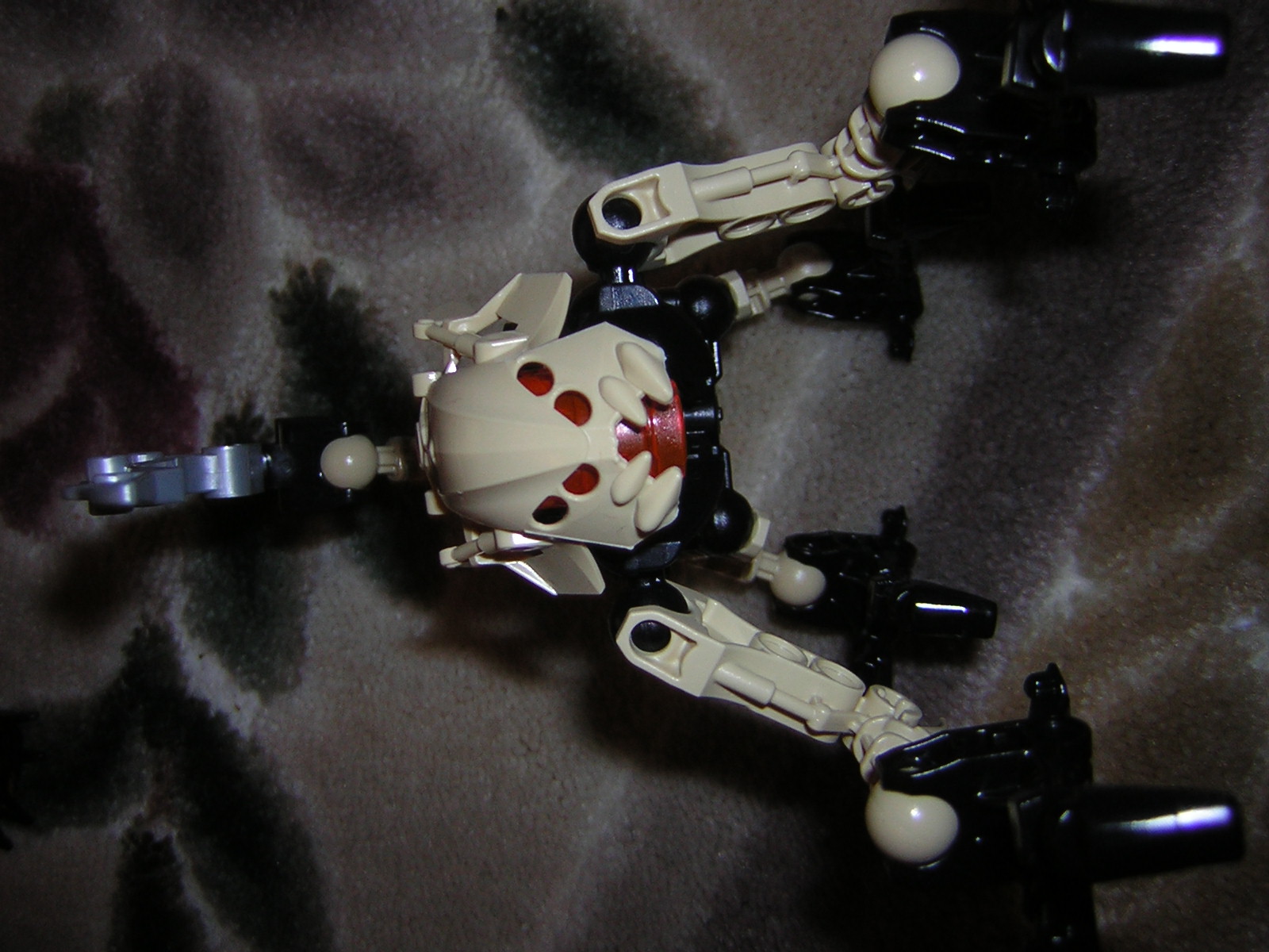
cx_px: 634
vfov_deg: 39.7
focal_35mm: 36
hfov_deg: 51.4
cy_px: 476
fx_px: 1320
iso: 50
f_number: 2.6
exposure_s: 1/60.1
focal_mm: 4.7
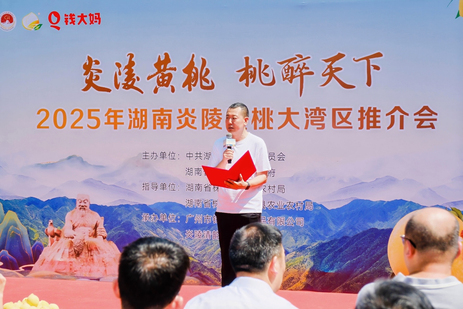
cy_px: 154
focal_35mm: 75
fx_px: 964
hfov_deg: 27.0
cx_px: 232
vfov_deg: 18.2
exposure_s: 1/800
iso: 500
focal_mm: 50
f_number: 6.4
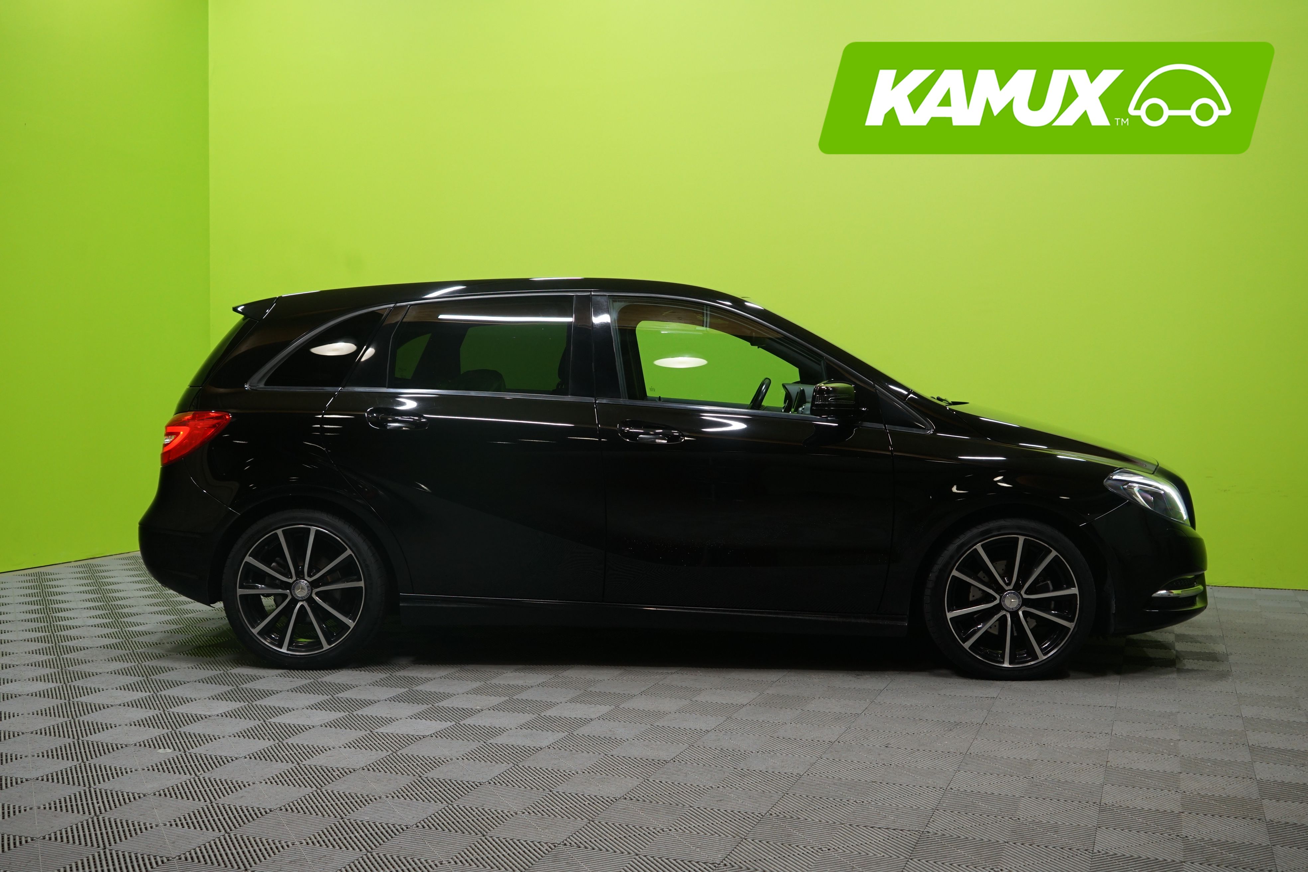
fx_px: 1344
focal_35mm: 37
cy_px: 436
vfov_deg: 35.9
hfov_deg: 51.9
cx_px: 654
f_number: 5.6
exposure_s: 1/20
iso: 800
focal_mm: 37
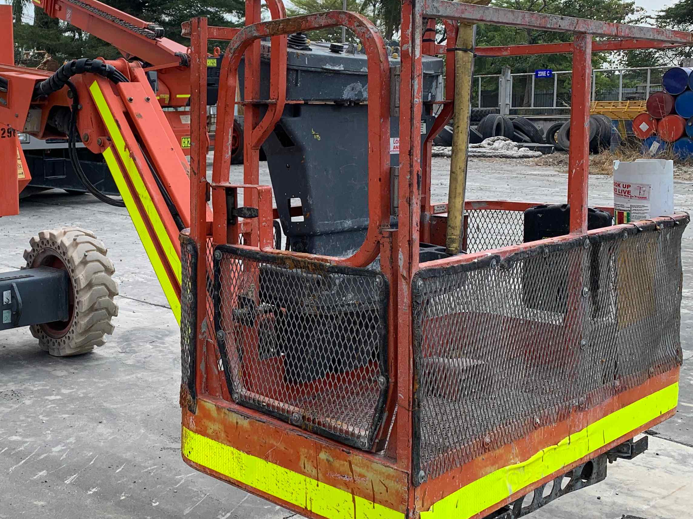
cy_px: 231
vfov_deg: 31.5
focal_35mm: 46
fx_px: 921
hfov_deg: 39.7
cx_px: 145
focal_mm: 4.25
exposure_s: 1/1406
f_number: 1.8
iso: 25
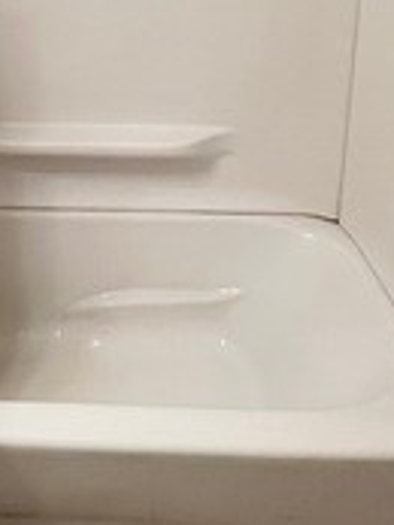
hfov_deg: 38.8
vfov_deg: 44.5
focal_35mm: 36
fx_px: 546
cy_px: 12
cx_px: 106
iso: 320
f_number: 1.8
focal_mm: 1.57
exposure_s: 1/60
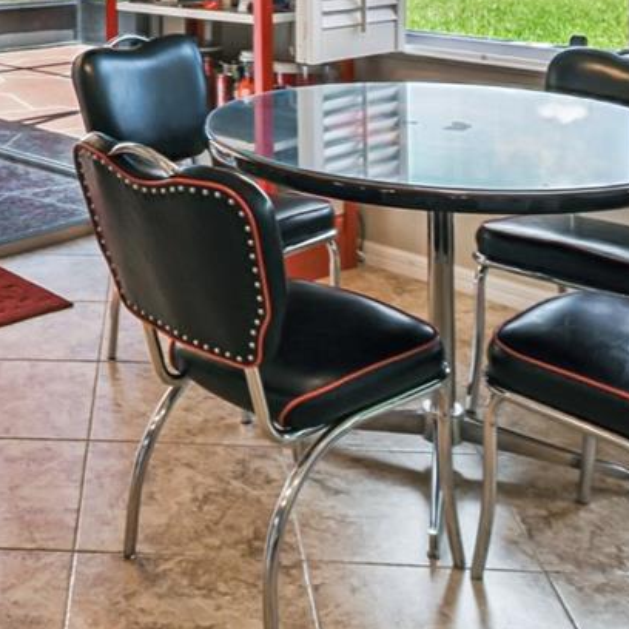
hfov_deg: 32.7
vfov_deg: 28.9
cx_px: 94
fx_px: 1028
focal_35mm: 50
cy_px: -148
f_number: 7.1
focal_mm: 10
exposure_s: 1/13
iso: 100
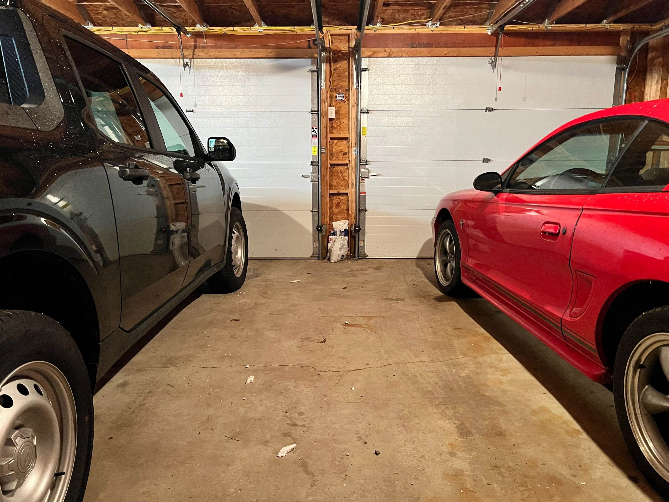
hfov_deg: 67.3
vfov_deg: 53.1
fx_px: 502
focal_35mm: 26
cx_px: 334
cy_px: 251
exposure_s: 1/40
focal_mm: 5.7
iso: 640
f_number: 1.5
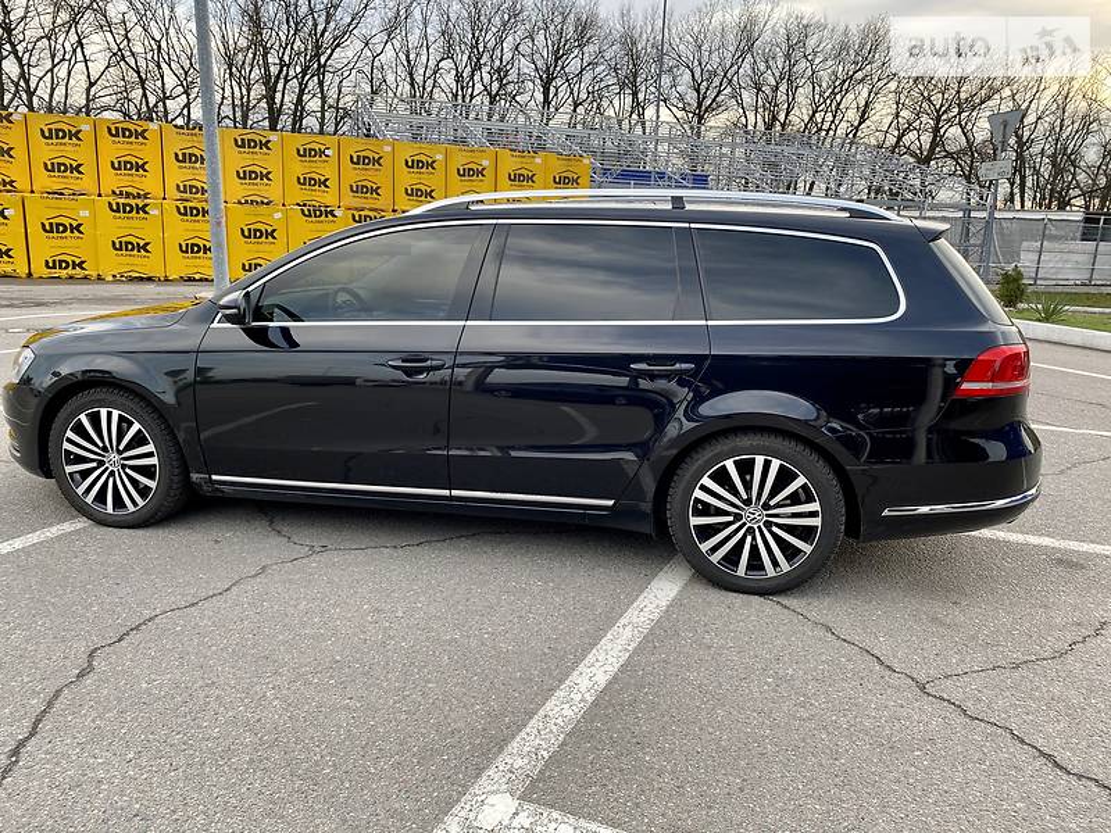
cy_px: 416
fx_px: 834
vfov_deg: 53.1
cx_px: 556
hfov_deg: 67.3
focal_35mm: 26
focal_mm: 4.2
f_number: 1.8
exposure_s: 1/231
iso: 32
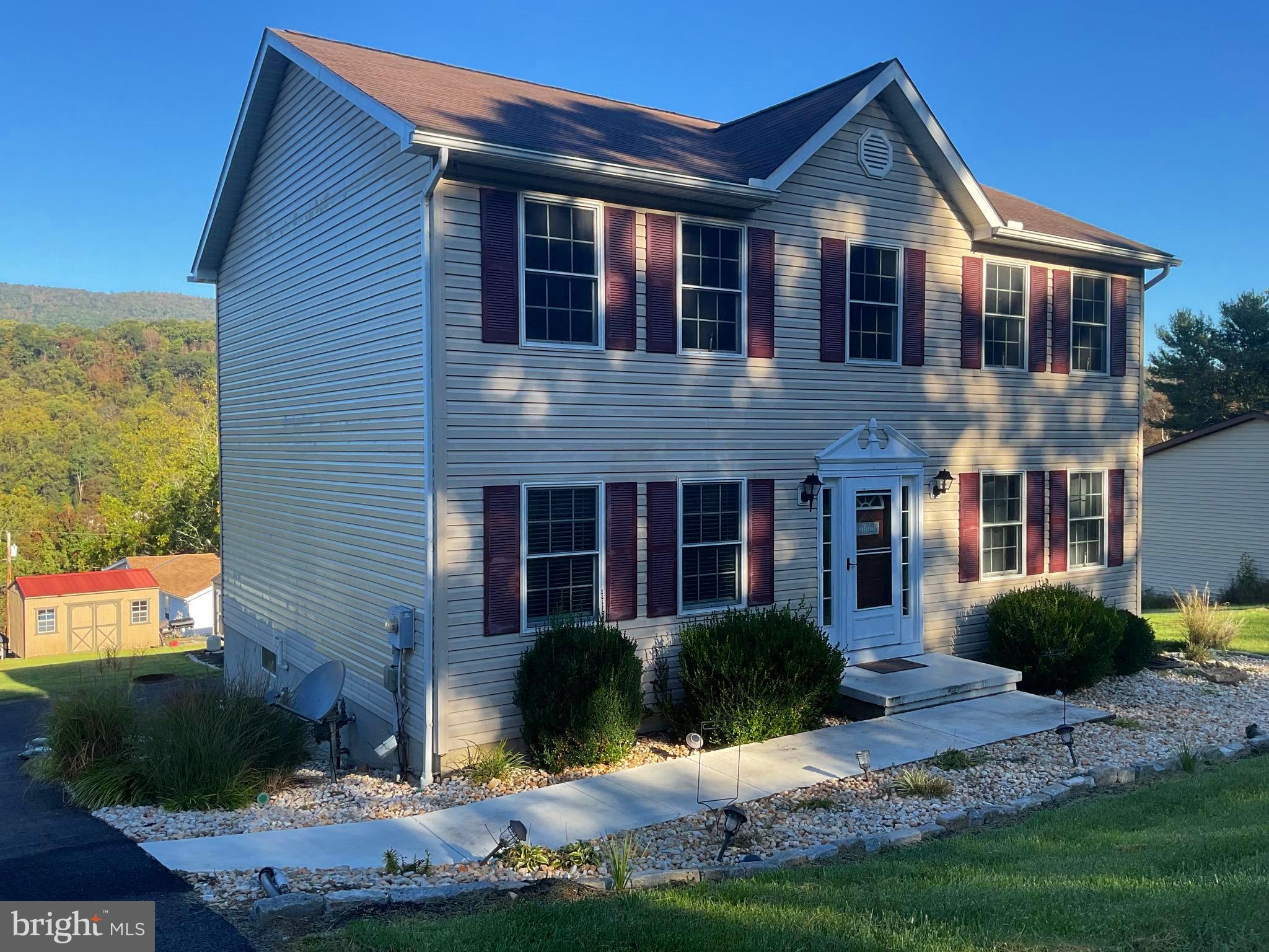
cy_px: 476
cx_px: 634
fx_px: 1063
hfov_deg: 61.7
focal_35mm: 29
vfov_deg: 48.2
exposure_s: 1/568
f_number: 1.8
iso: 16
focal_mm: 3
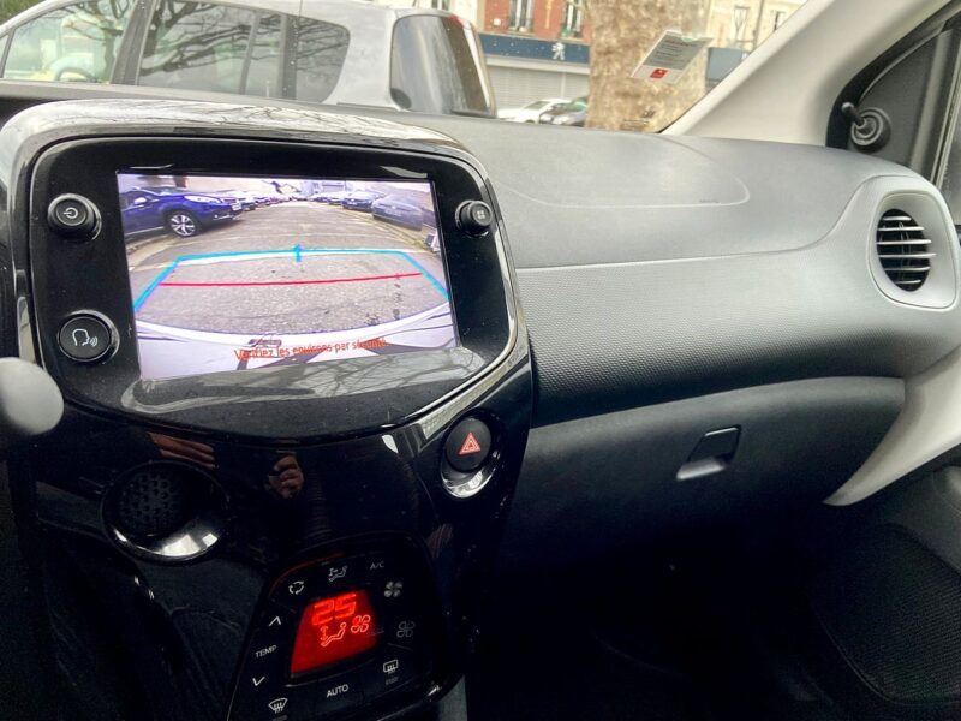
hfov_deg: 67.3
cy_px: 360
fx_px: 722
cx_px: 480
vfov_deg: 53.1
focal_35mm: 26
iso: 125
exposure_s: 1/102
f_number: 1.8
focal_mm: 4.25
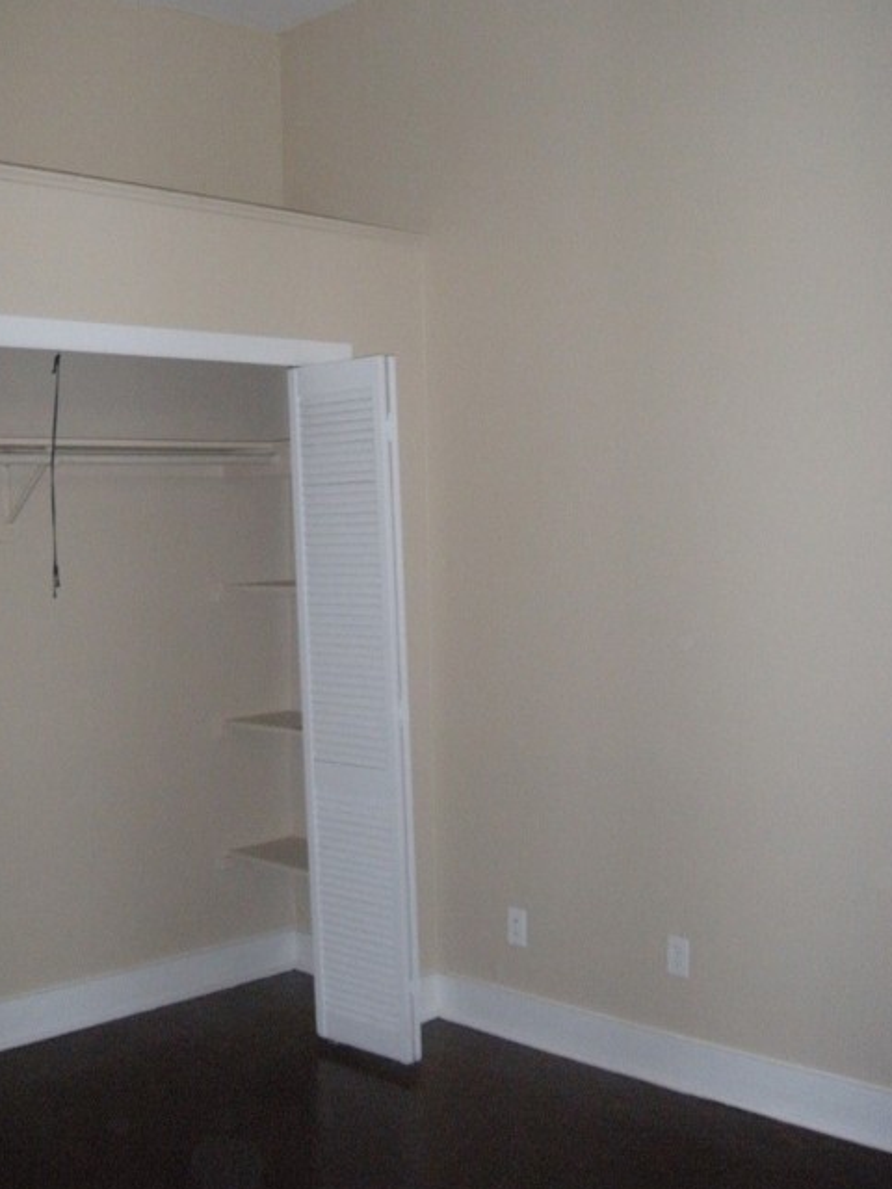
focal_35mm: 42
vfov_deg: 44.6
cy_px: 502
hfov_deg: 34.3
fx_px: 1443
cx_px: 400
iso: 400
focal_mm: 5.9
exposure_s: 1/60
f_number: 3.8
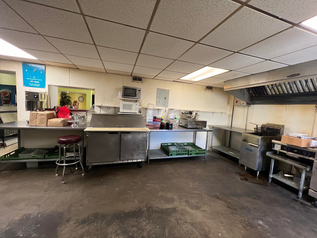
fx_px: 119
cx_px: 158
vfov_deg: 89.9
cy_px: 119
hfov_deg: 106.2
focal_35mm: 13
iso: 200
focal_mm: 1.57
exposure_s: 1/60
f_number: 1.8
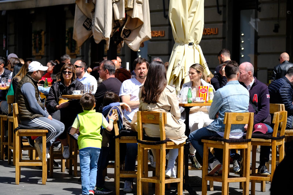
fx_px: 1156
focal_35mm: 142
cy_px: 98
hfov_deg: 14.4
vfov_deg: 9.7
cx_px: 146
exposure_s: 1/2000
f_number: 2.8
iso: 200
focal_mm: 94.5
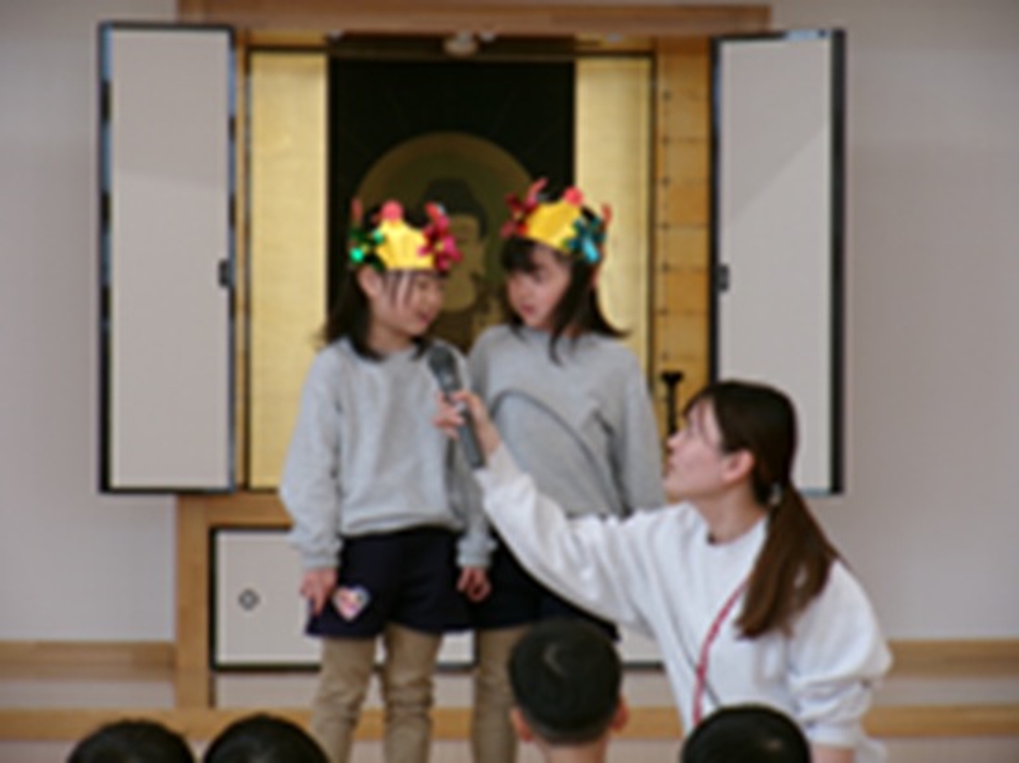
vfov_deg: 10.4
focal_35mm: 142
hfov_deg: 13.9
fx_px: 4178
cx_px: 510
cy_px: 382
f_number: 6.3
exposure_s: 1/60
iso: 157
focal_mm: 25.5
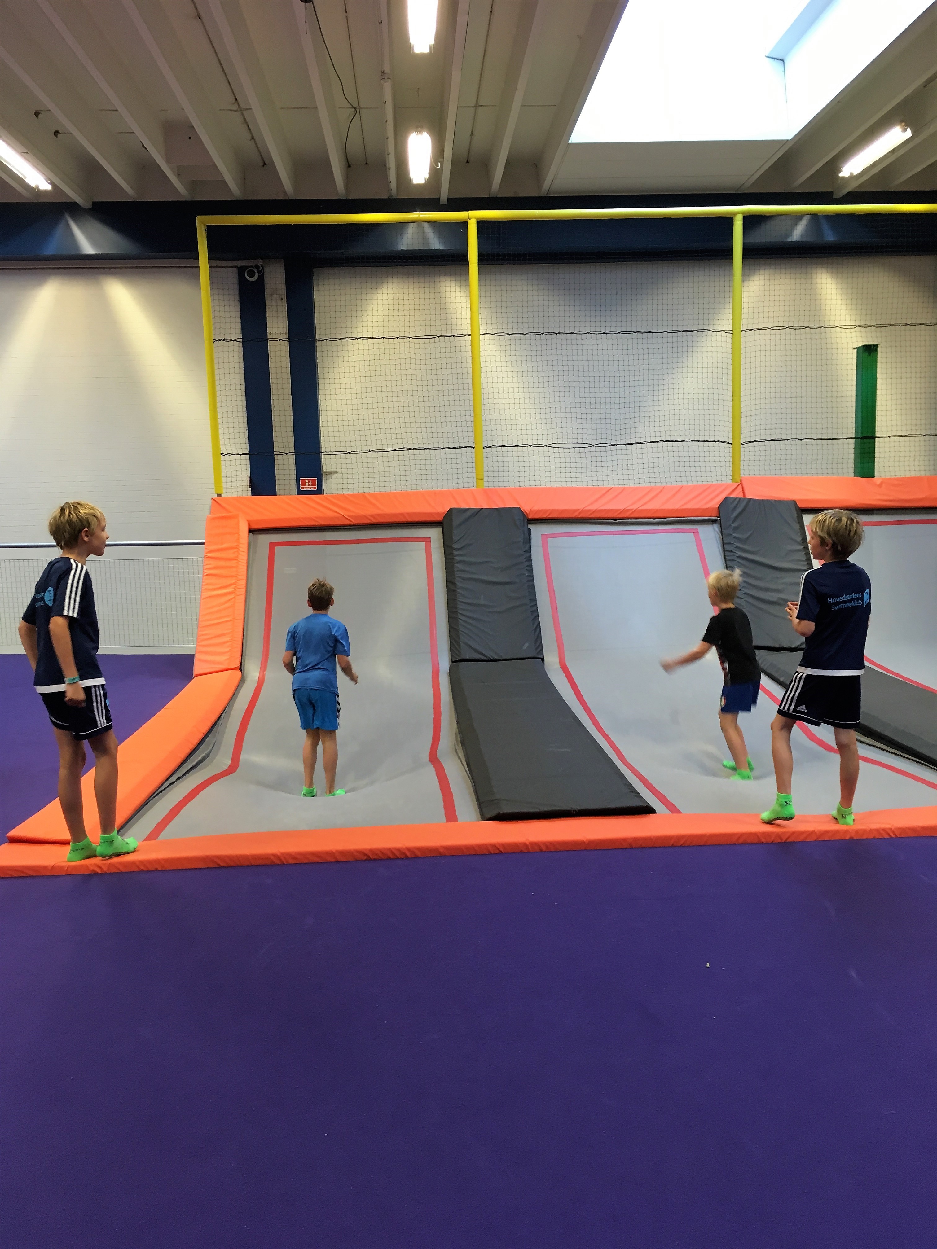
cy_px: 624
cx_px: 468
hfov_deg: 48.2
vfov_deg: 61.7
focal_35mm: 29
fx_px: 1047
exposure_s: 1/33
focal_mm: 4.15
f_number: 2.2
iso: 125
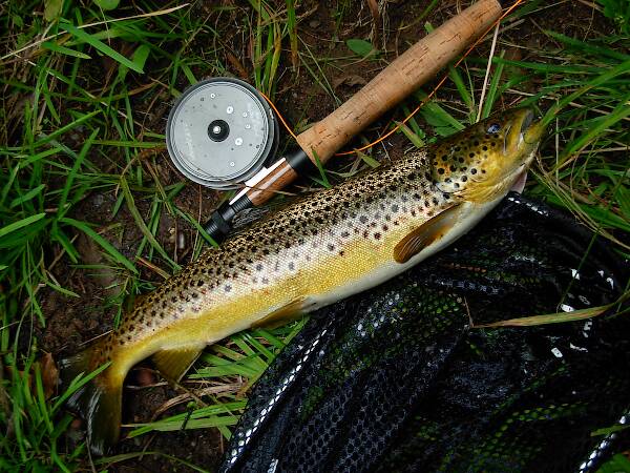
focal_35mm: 38
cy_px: 236
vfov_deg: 37.7
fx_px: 692
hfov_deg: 49.0
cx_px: 315
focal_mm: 6.3
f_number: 2.9
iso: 79
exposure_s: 1/76.1
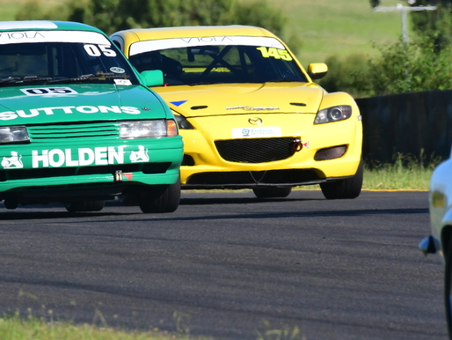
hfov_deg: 1.8
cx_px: 128
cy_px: 113
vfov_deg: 1.3
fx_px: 14657
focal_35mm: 1122
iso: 500
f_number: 11
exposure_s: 1/640
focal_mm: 500
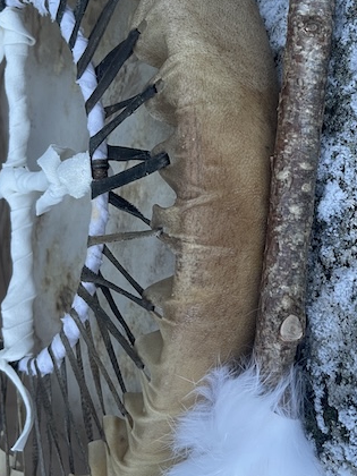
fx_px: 619
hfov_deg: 31.9
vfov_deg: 42.1
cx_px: 236
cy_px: 223
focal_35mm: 45
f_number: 1.6
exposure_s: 1/61
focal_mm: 5.1
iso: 125
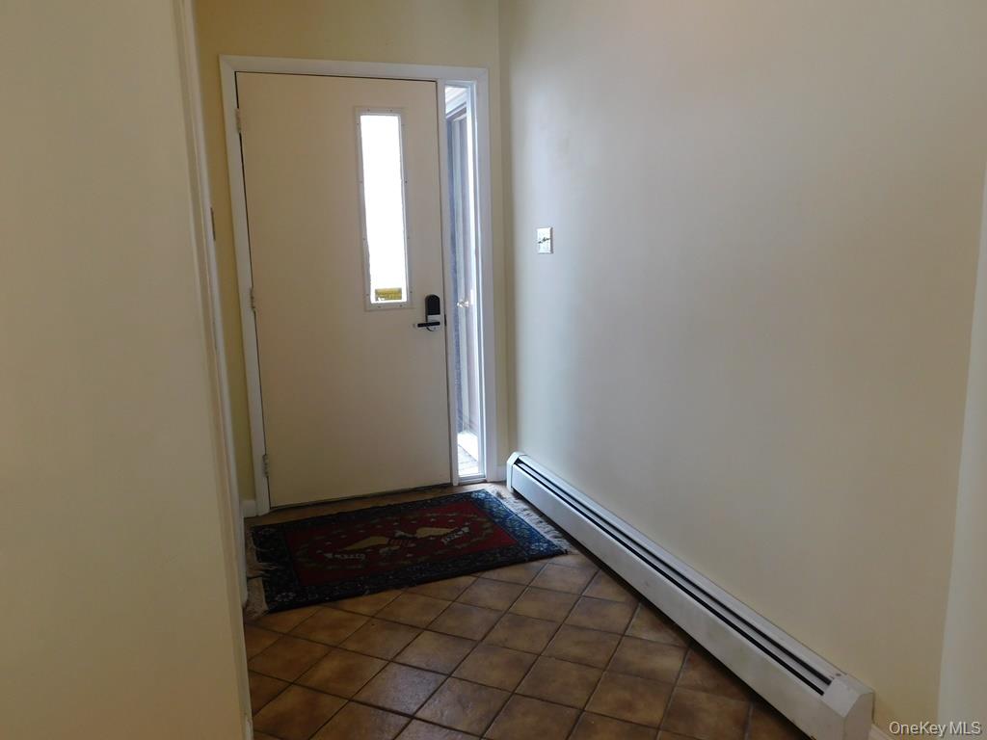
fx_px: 713
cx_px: 494
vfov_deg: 54.9
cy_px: 370
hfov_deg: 69.4
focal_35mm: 25
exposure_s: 1/30
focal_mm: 4.5
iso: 160
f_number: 3.1
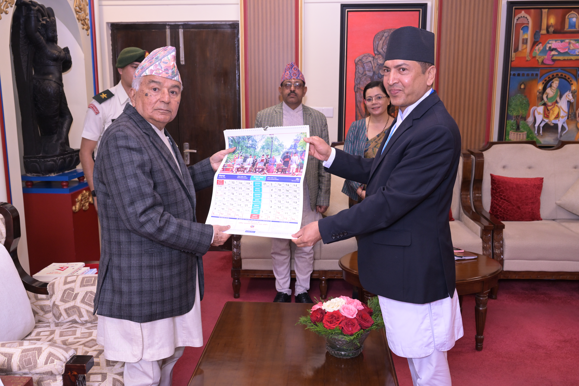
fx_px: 555
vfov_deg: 38.4
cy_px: 193
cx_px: 290
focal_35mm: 34
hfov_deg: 55.1
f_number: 7.1
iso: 1600
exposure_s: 1/60
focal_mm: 34.5
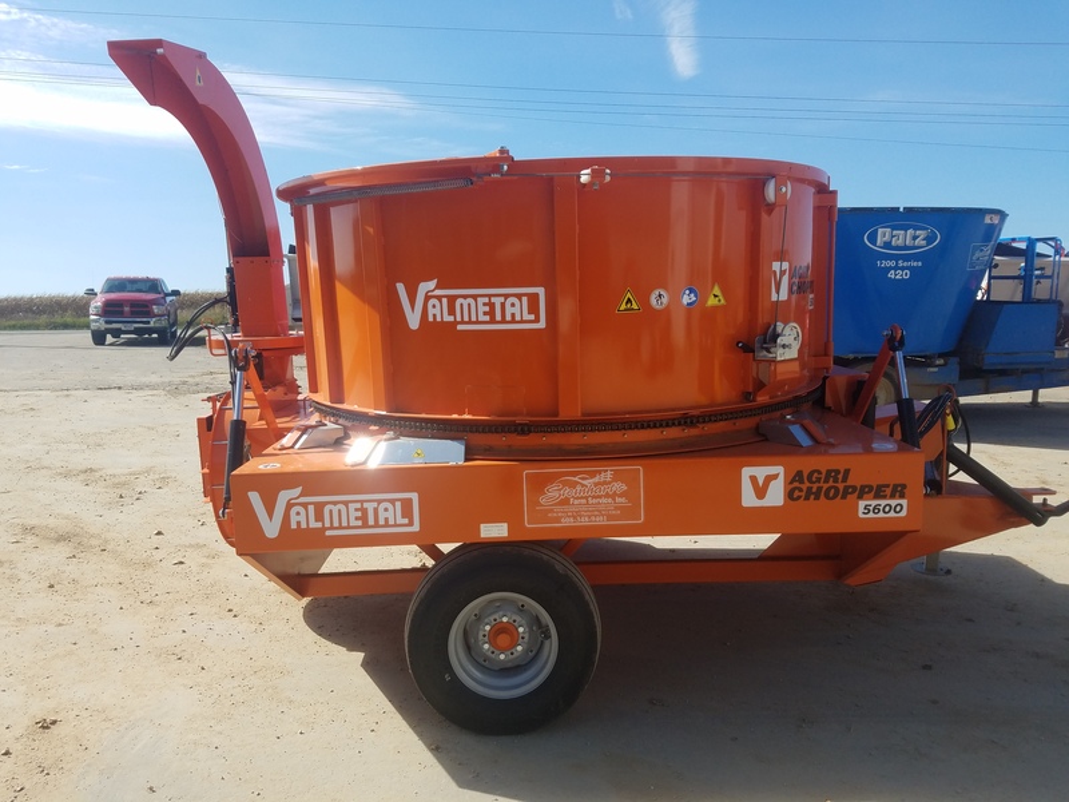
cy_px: 401
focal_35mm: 26
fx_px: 803
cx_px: 534
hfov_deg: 67.3
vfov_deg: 53.1
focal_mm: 4.2
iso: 50
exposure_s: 1/2080
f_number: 1.7
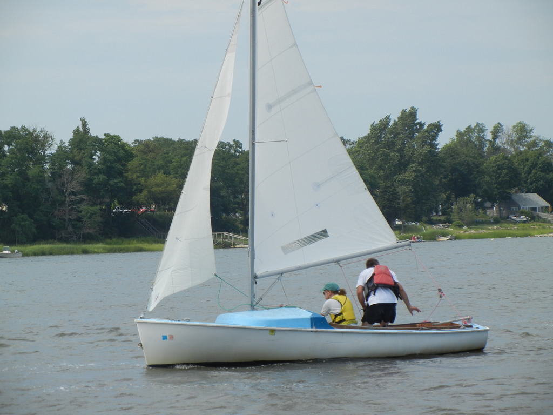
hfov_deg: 11.4
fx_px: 2780
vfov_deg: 8.5
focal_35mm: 174
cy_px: 208
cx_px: 276
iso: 160
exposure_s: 1/246
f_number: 9.2
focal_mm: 31.4
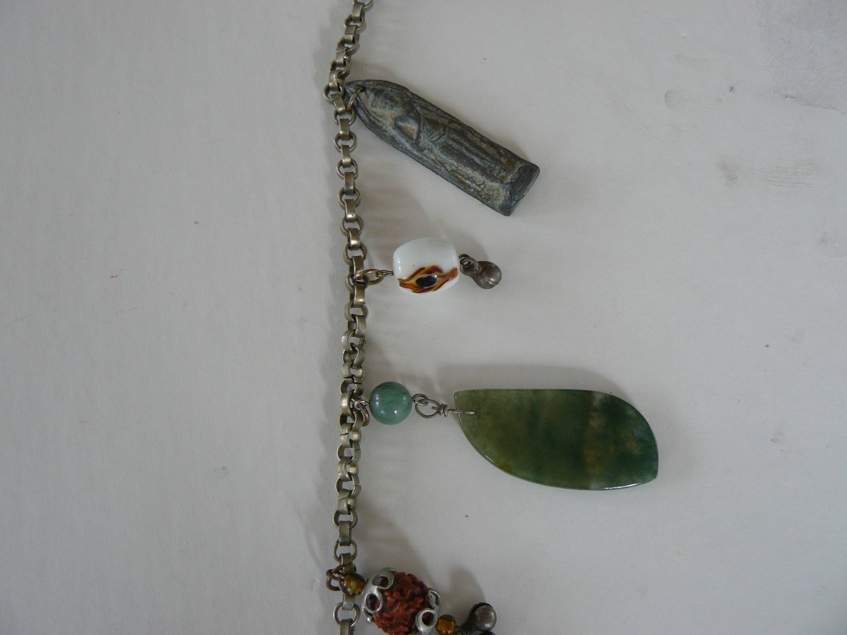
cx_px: 424
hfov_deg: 51.4
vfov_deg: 39.7
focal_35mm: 36
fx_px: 881
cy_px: 318
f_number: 2.8
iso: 100
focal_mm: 6
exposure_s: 1/50
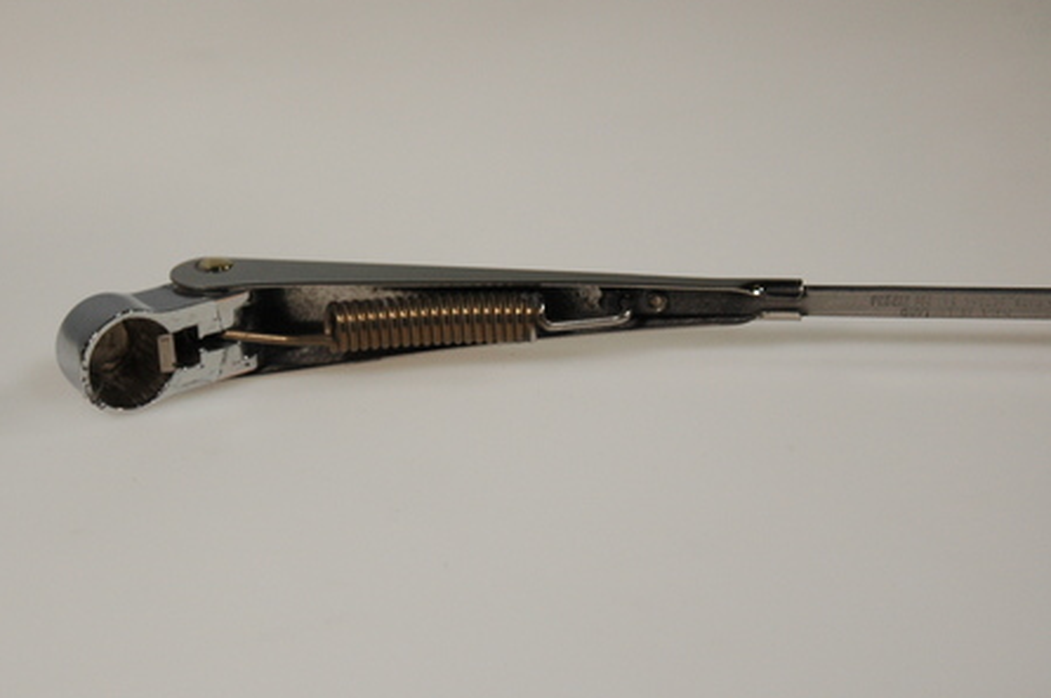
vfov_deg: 19.2
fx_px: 2060
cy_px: 341
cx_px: 346
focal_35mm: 71
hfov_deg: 28.4
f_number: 9
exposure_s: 1/250
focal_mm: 35
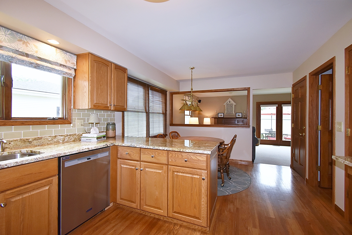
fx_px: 147
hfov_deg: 100.4
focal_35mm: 15
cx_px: 176
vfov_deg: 77.3
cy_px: 118
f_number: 5.6
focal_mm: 10
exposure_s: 1/125
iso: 720
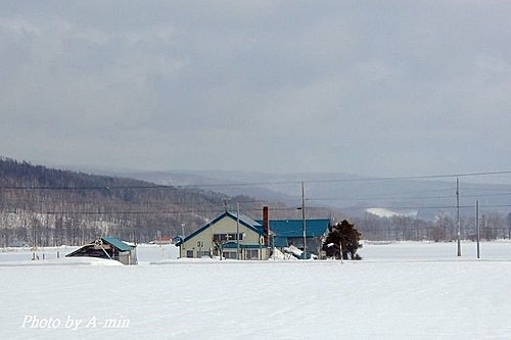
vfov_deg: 15.2
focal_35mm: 90
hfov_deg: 22.6
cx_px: 256
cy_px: 170
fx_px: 1277
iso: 400
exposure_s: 1/640
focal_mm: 60
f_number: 13
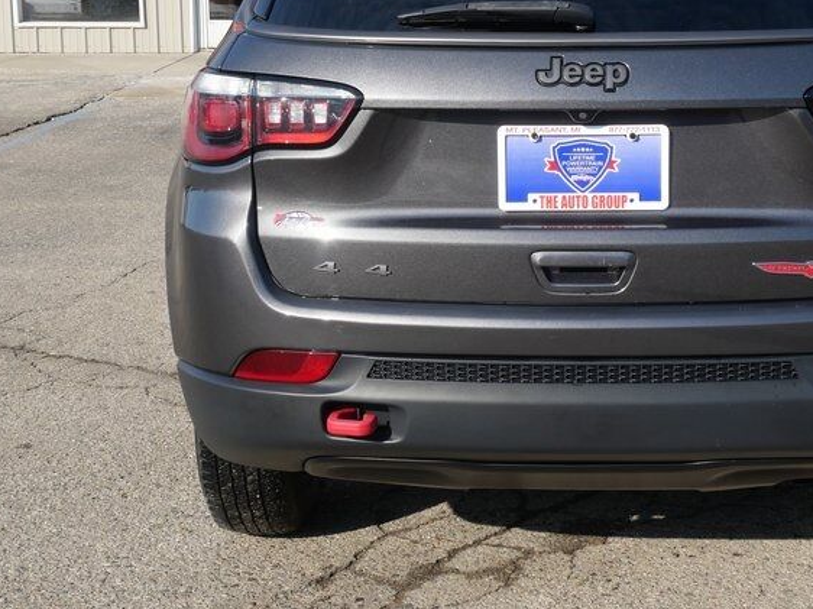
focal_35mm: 62
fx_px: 1456
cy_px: 218
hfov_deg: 30.9
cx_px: 564
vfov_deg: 23.6
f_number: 8
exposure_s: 1/320
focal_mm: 17
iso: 200
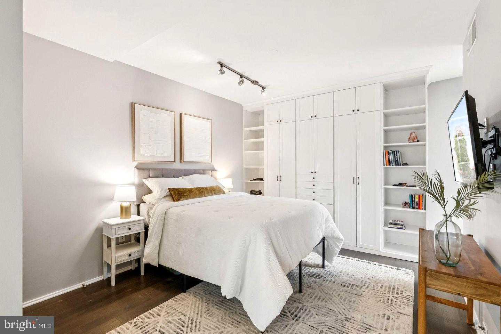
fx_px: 223
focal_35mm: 16
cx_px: 250
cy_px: 167
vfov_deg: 73.8
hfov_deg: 96.7
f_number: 4.5
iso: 2000
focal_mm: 16
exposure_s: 1/160
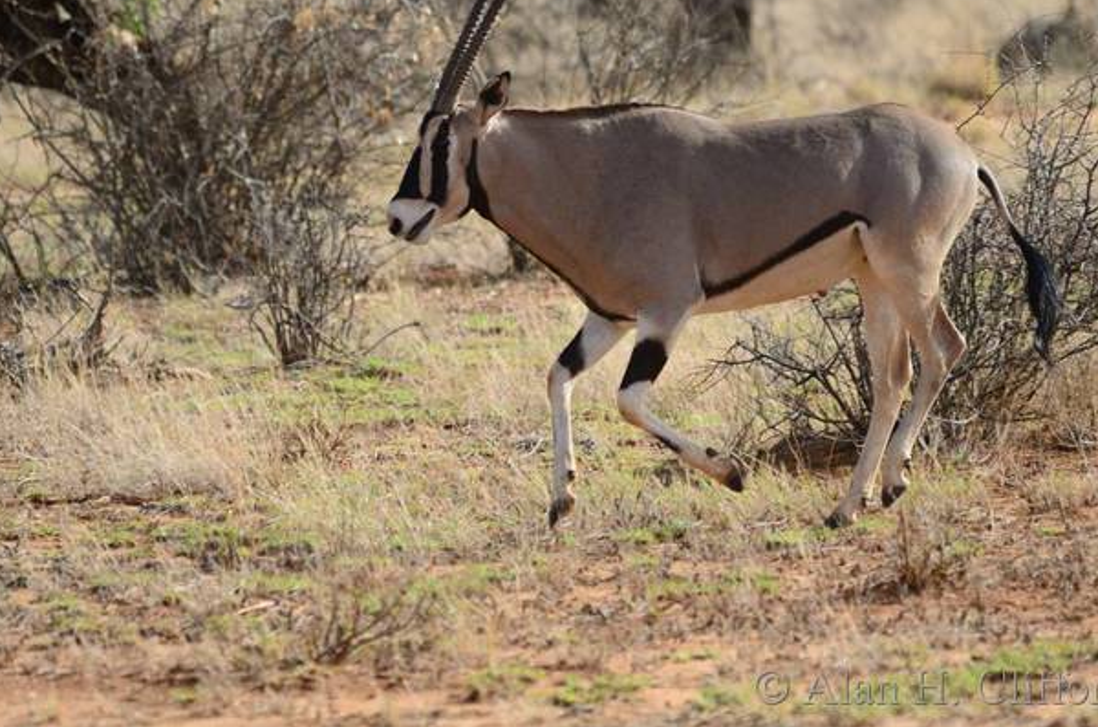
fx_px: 21299
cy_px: 307
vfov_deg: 2.0
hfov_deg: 3.0
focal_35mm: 700
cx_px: 542
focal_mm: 400
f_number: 5.6
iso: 360
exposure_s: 1/1000
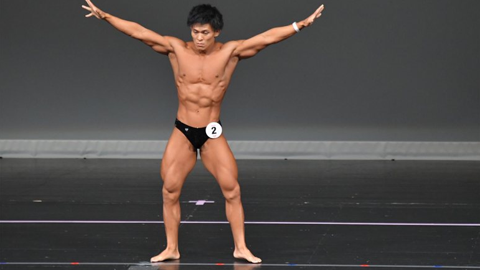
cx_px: 240
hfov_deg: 5.9
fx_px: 4621
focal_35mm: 363
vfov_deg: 3.3
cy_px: 149
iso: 4000
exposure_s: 1/400
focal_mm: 230
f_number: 5.6
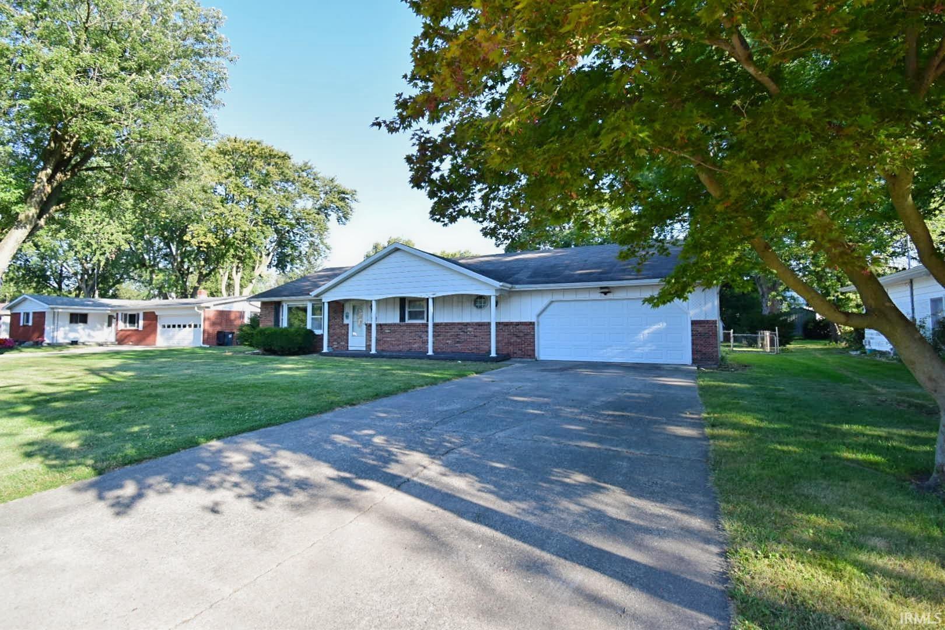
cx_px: 472
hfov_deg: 100.4
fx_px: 394
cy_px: 315
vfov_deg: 77.3
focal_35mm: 15
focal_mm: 10
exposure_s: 1/160
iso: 400
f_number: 9
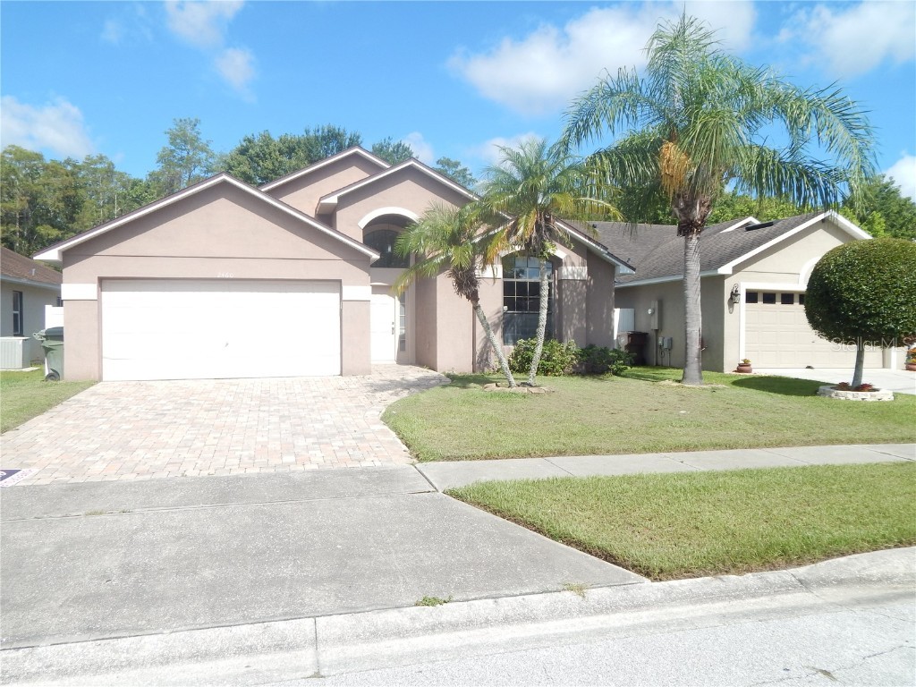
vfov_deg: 54.9
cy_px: 344
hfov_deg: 69.4
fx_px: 662
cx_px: 458
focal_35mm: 25
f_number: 6.1
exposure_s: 1/400
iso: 125
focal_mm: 4.5
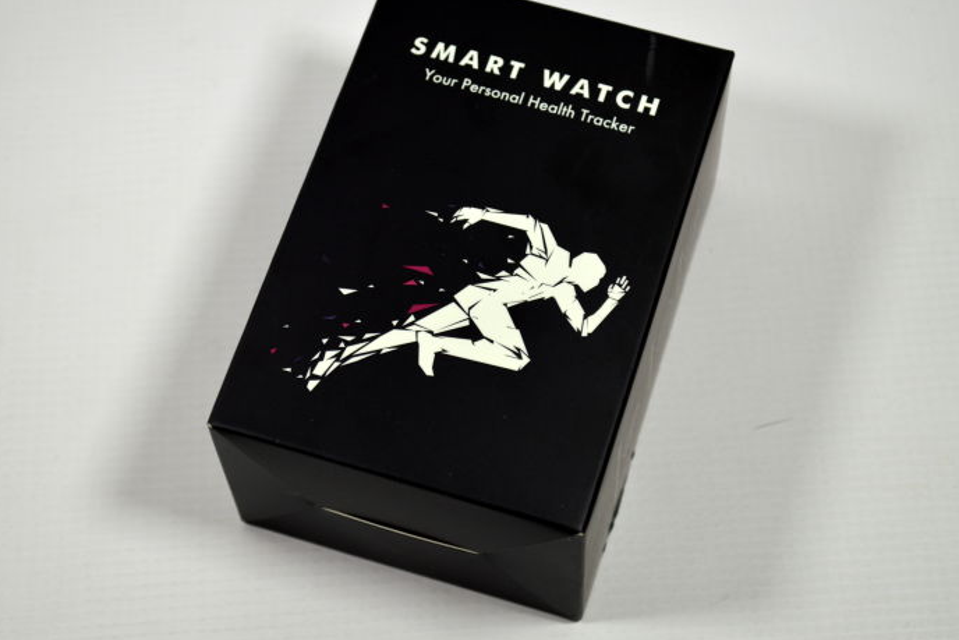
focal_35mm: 77
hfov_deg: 26.3
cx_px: 459
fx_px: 2051
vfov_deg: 17.7
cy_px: 298
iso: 180
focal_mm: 46
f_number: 5.6
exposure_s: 1/60
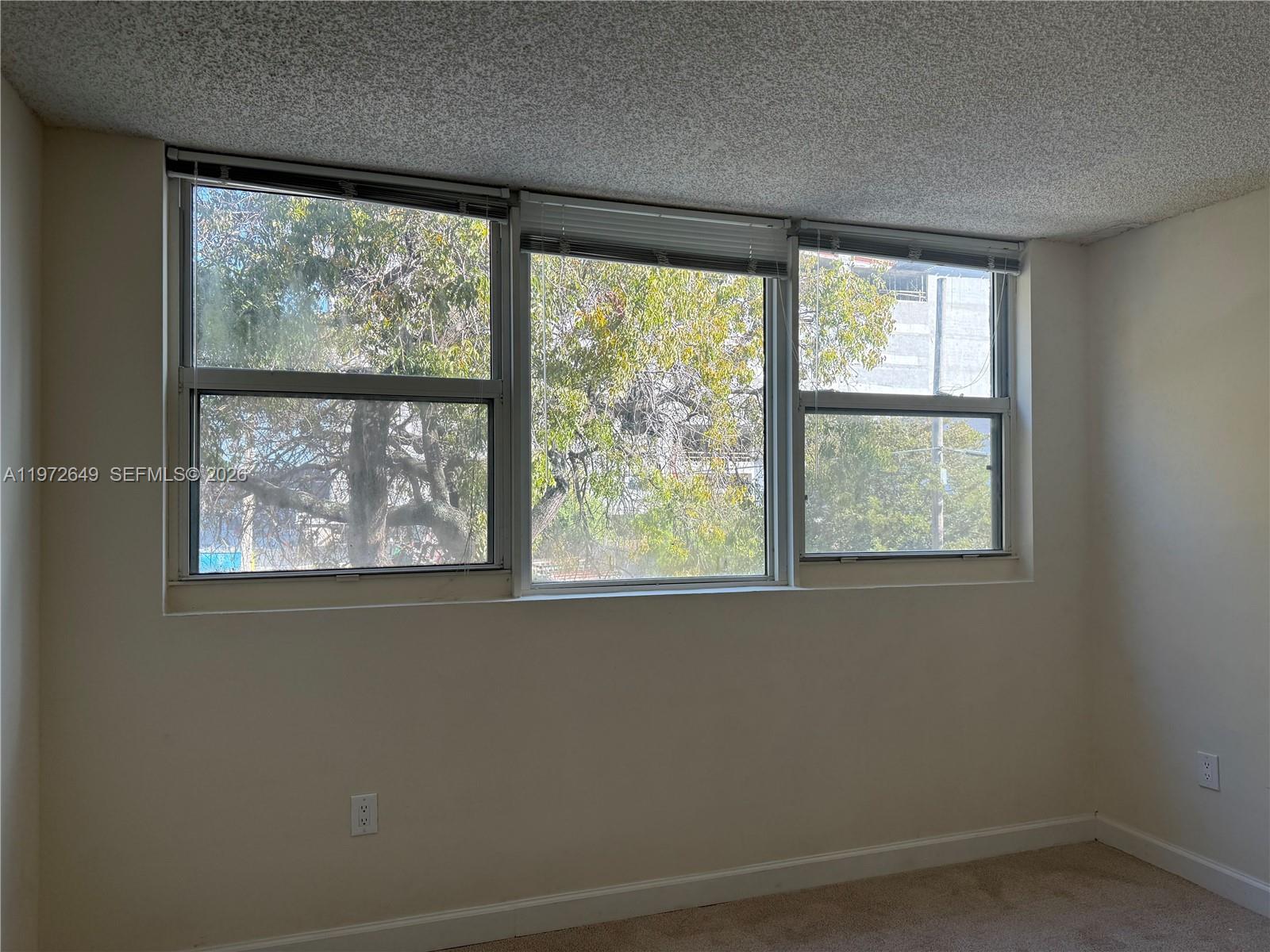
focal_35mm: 24
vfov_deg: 56.8
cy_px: 476
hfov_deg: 71.6
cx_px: 635
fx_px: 881
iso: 100
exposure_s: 1/435
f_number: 1.78
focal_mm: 6.76
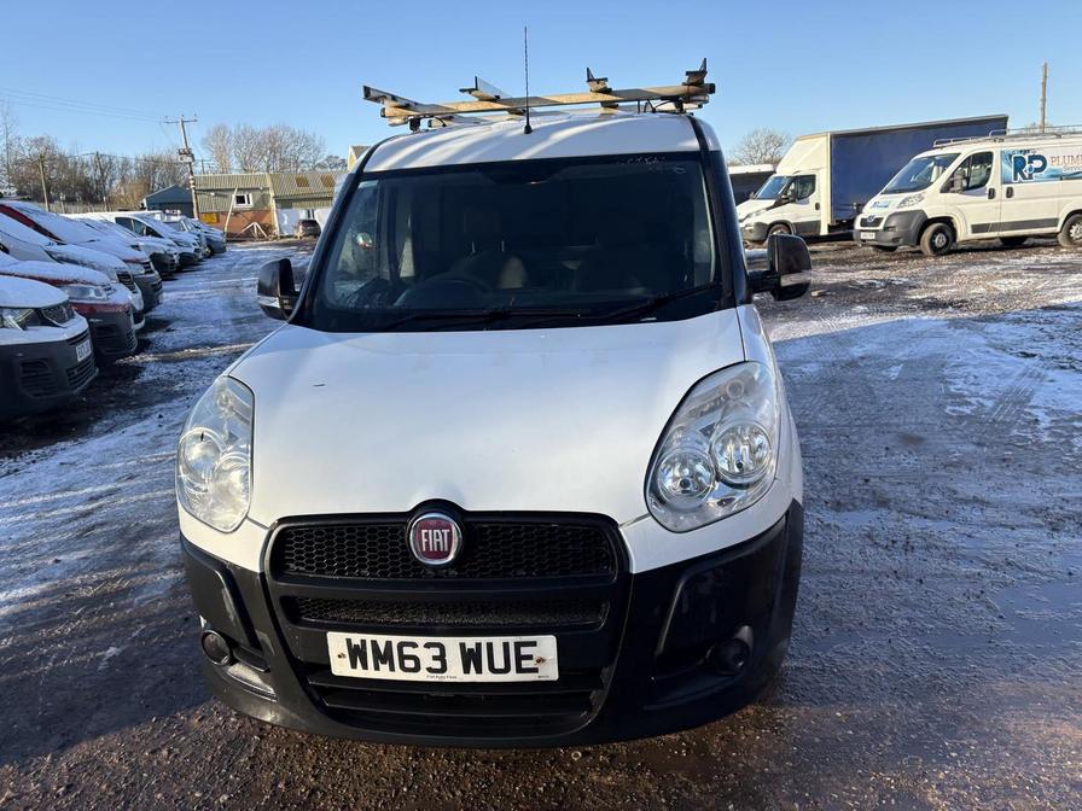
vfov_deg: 53.1
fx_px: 813
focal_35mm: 26
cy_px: 406
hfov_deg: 67.3
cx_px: 541
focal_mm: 5.96
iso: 50
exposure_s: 1/1196
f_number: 1.6
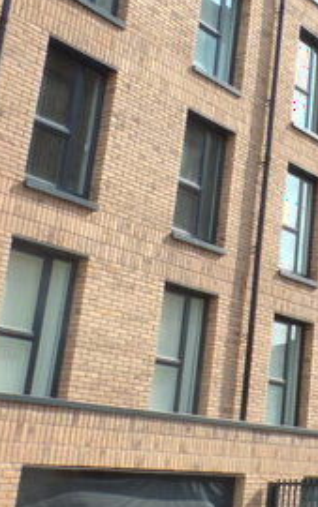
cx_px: 529
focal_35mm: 66
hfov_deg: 17.1
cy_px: 243
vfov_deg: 31.1
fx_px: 914
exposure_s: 1/60
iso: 80
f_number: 8
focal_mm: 4.3
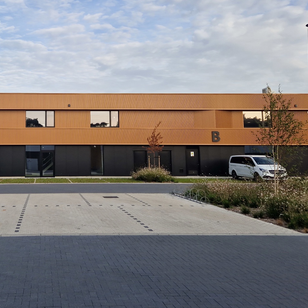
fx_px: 393
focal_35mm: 39
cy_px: 119
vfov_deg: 42.6
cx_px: 62
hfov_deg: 41.1
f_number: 1.8
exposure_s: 1/808
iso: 50
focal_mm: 5.4
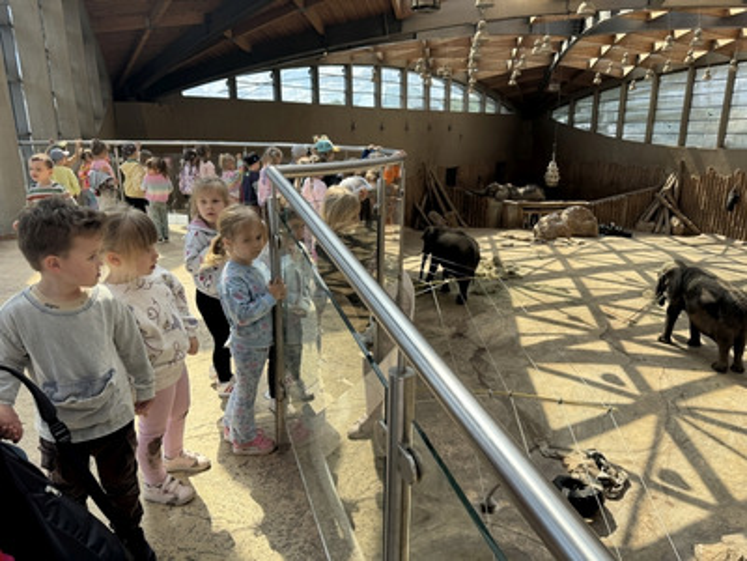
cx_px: 374
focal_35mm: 24
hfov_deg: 71.6
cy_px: 280
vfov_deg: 56.8
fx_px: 518
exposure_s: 1/1339
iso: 80
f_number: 1.78
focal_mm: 6.76
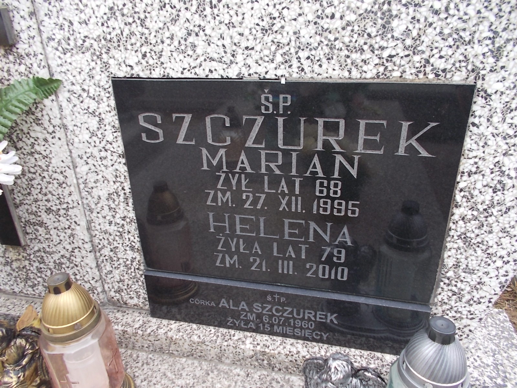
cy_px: 194
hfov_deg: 67.3
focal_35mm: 26
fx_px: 388
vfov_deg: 53.1
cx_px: 258
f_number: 3.2
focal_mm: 4.6
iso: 80
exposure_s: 1/125
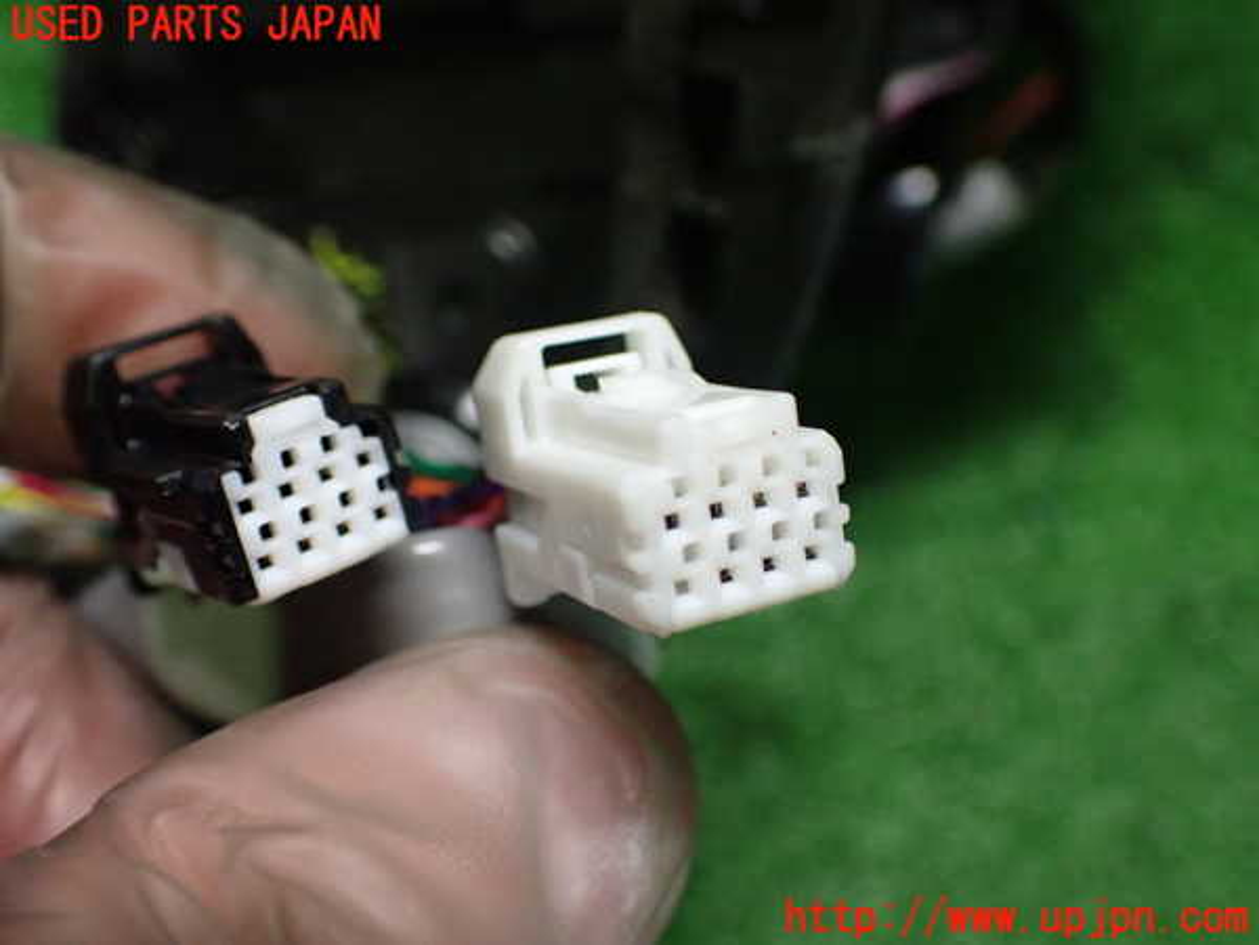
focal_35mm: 38
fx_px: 1382
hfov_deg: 49.0
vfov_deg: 37.7
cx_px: 630
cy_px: 472
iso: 800
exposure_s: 1/60
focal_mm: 6.83
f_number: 2.7
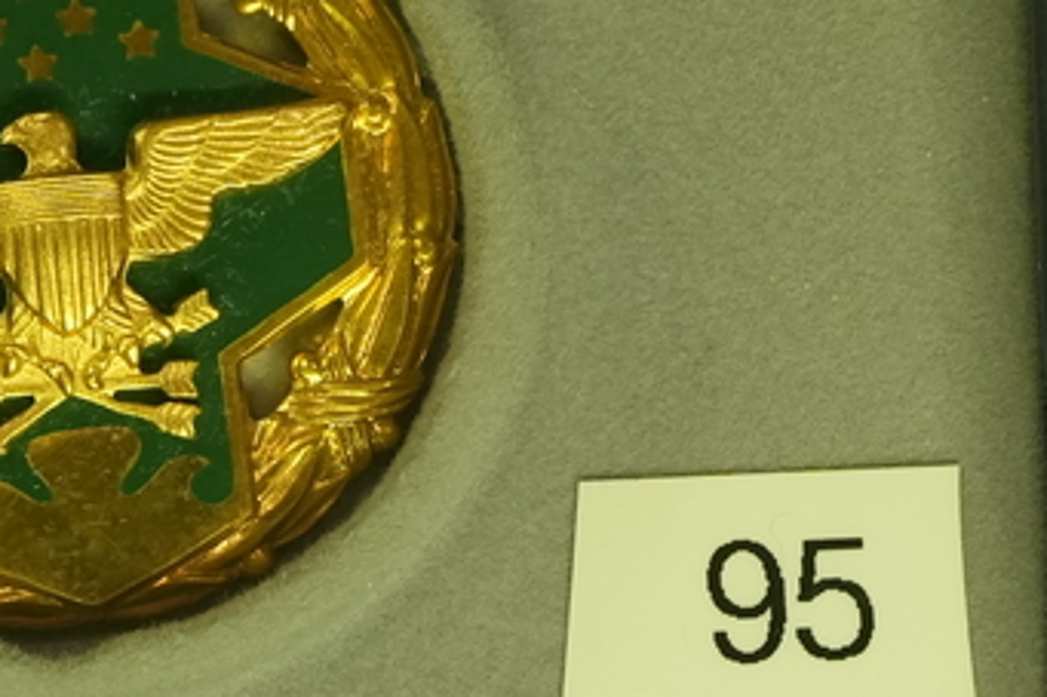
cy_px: 86
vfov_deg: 6.2
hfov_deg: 9.2
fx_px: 6453
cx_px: 15
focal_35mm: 222
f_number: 9
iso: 1250
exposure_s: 1/40
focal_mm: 35
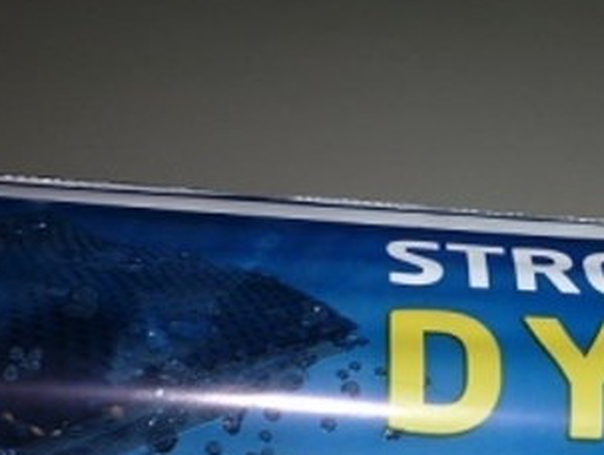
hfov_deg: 21.5
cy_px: 377
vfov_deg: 16.9
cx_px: 643
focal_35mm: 87
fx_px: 1520
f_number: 2.8
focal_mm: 5.5
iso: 100
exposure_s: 1/125
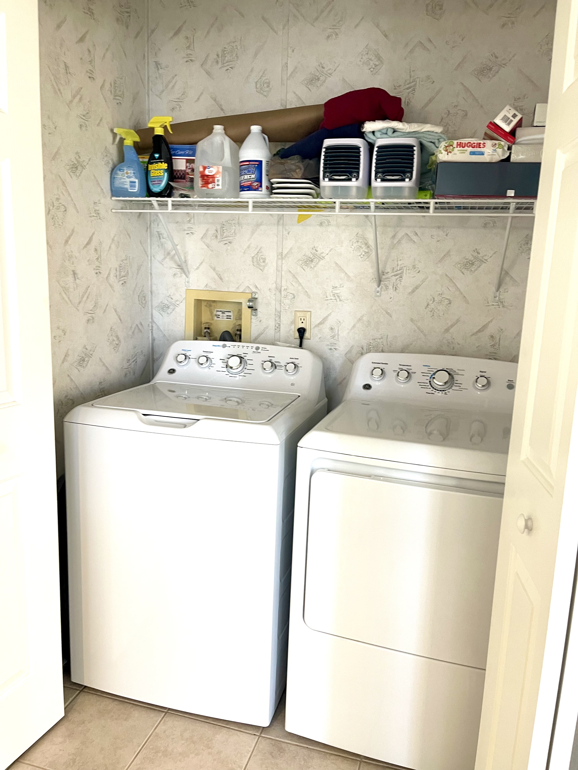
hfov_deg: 54.9
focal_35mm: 25
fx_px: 557
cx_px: 289
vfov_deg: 69.4
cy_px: 385
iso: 100
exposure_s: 1/60
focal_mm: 5.1
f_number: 1.6
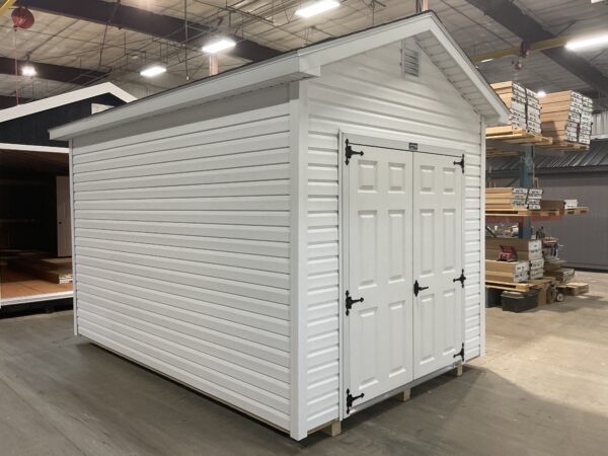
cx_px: 304
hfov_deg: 61.7
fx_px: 509
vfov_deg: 48.2
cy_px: 228
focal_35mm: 29
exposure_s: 1/60
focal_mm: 3
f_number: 1.8
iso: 64
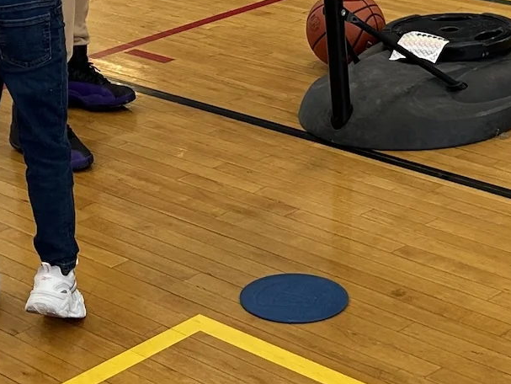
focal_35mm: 107
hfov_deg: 18.3
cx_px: 127
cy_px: -112
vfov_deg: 13.4
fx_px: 1580
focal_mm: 5.7
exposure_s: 1/60
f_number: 1.5
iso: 100
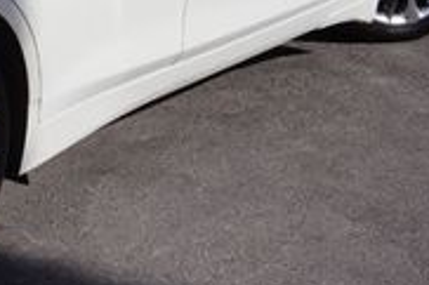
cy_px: -28
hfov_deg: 17.0
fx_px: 1319
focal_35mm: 111
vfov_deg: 12.1
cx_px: -184
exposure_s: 1/160
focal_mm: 21
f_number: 14
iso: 100
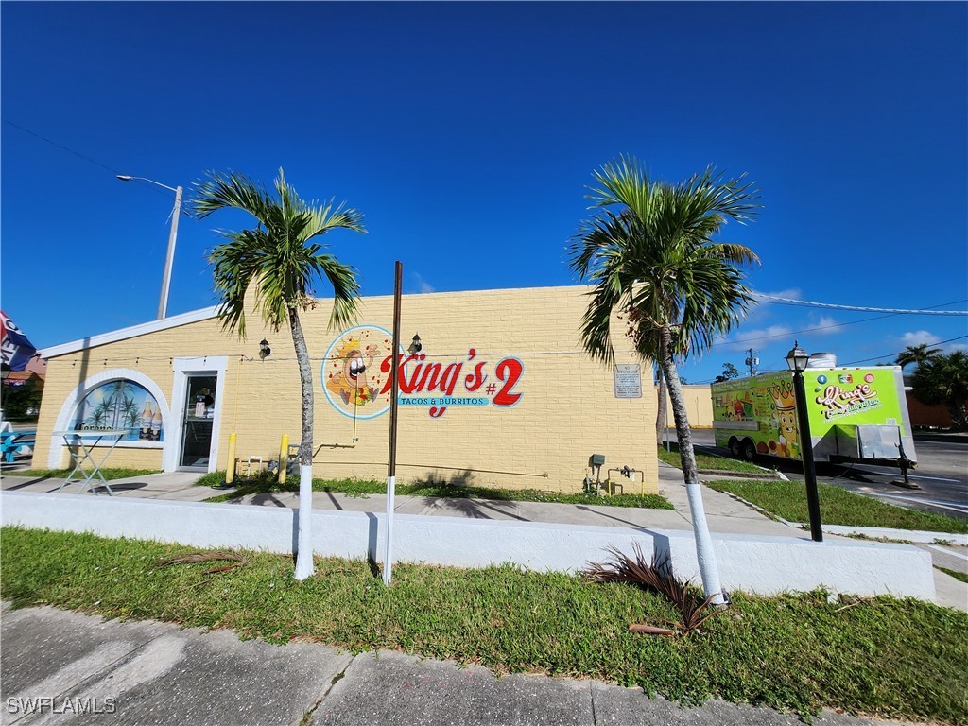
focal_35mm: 13
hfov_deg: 106.2
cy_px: 363
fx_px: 364
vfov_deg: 89.9
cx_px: 484
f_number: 2.2
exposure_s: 1/2679
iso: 32
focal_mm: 1.74
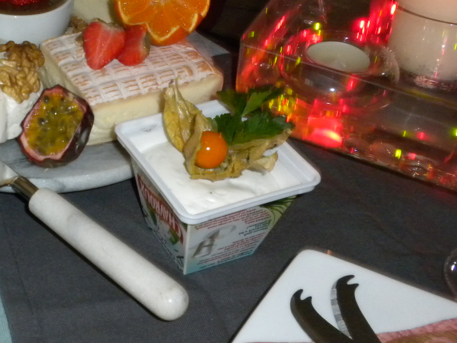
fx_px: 937
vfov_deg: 20.7
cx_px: 55
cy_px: 121
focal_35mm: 71
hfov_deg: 26.6
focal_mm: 6.6
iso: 400
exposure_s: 1/30
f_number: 3.5
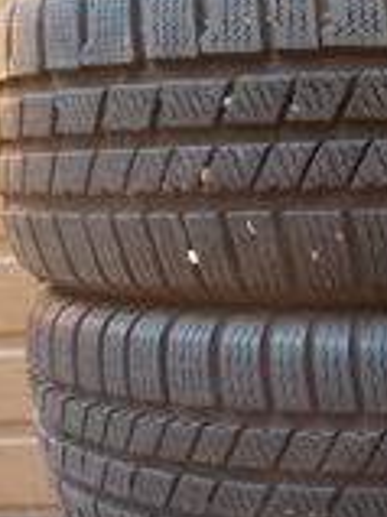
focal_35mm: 73
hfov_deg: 19.1
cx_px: 459
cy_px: 507
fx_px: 1090
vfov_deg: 25.5
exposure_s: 1/33.3
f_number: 1.8
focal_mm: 4.75
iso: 336
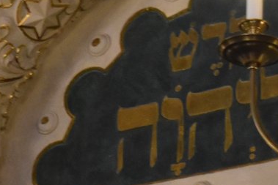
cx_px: 21
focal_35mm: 364
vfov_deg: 3.8
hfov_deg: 5.7
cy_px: 274
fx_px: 2812
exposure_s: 1/60
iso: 1800
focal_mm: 46
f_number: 5.3
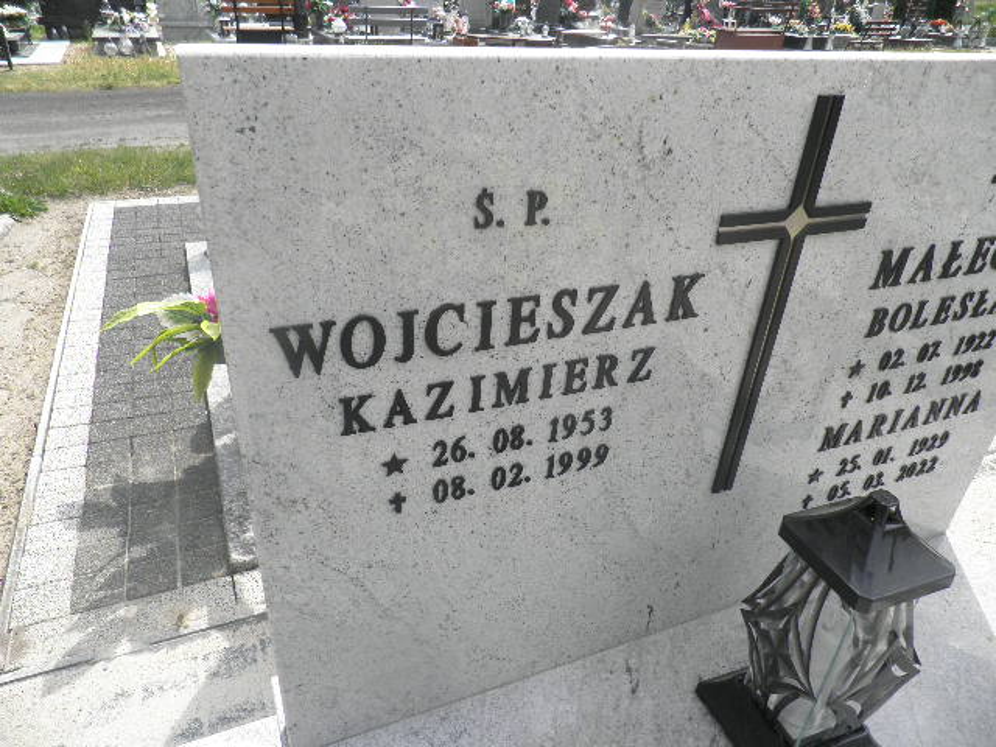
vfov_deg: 56.8
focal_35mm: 24
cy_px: 374
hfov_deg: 71.6
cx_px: 498
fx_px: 691
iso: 64
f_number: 8.3
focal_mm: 4.3
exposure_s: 1/125
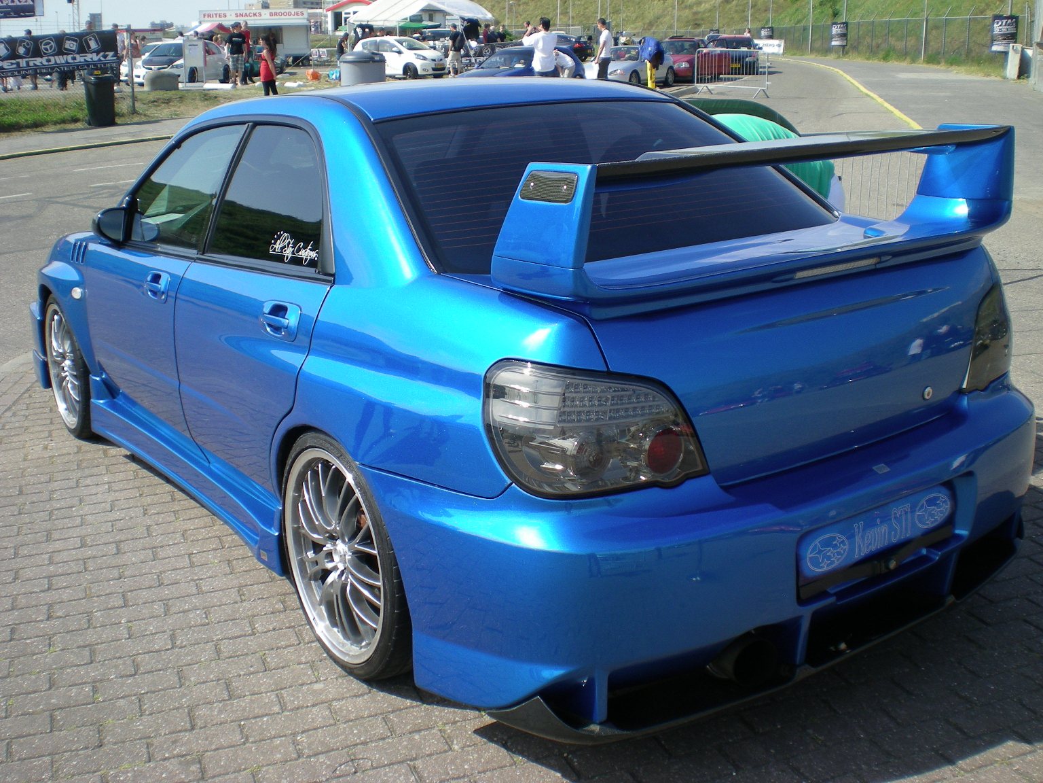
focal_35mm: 38
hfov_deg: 49.0
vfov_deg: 37.7
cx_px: 522
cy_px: 392
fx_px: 1145
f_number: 4.6
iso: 50
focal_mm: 6.3
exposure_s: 1/240
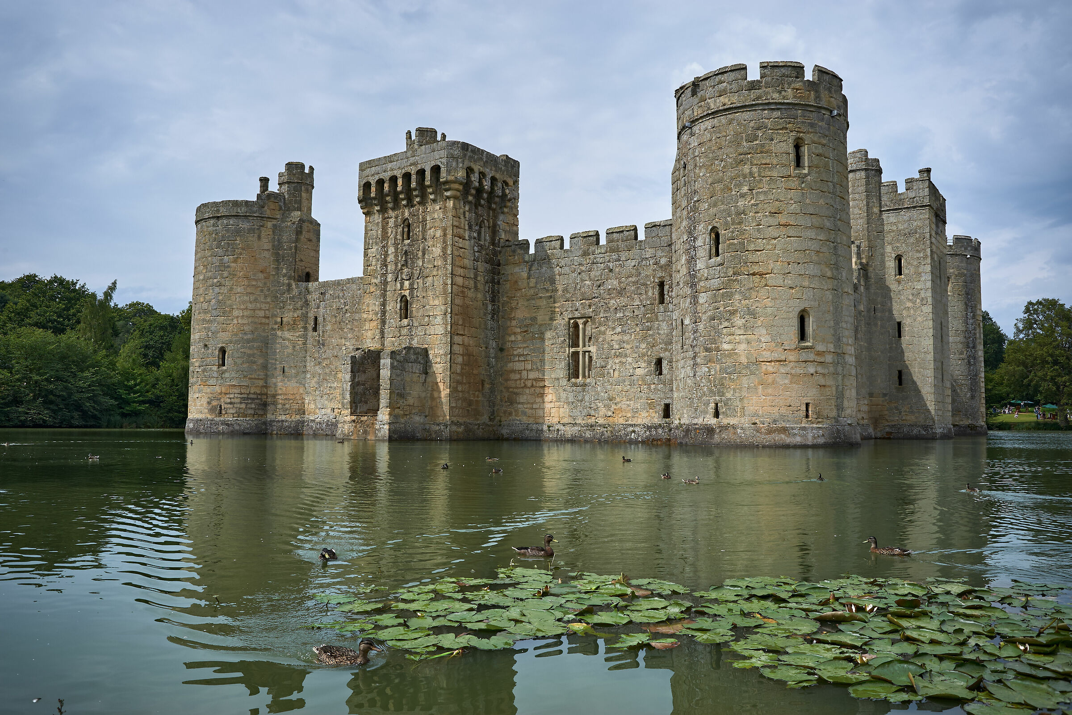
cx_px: 536
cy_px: 358
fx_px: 1042
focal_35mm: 35
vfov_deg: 37.9
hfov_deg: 54.4
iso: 200
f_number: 11
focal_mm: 35
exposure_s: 1/200
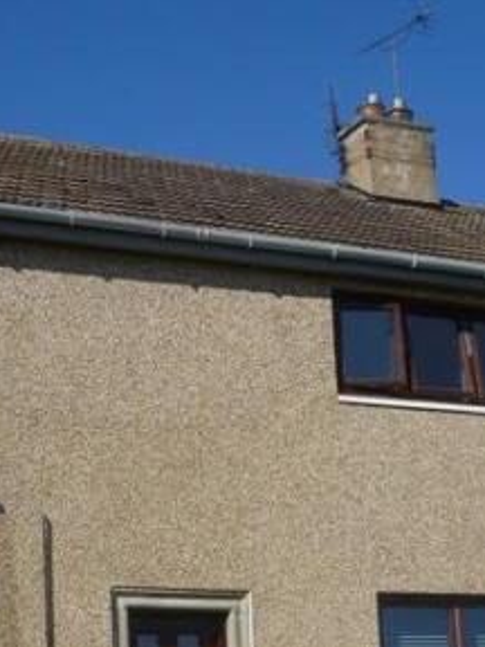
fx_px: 1476
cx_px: 167
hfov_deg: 18.6
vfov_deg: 24.4
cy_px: 489
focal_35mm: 79
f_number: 3.7
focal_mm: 6.9
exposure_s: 1/1000
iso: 80
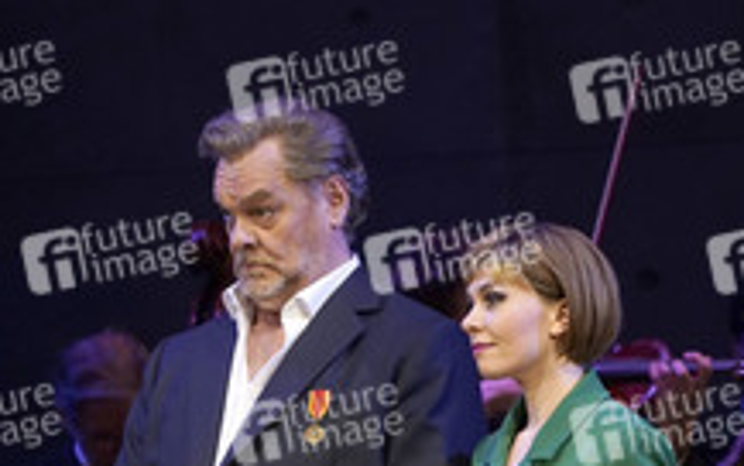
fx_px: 15158
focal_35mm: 747
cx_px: 362
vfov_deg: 1.8
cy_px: 511
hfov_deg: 2.8
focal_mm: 353
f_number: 6.3
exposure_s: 1/200
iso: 3200
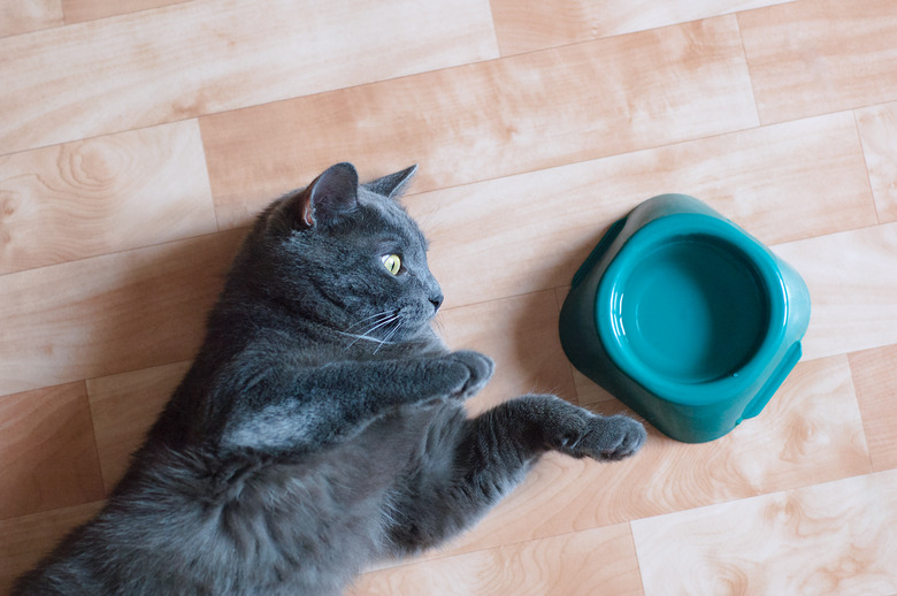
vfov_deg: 18.1
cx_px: 448
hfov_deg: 27.0
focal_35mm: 75
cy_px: 298
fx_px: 1866
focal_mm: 50
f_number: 2.5
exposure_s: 1/125
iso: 400
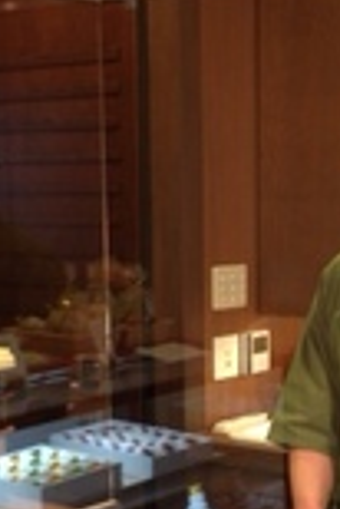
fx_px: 1258
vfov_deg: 22.7
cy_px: 350
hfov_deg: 15.4
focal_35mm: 89
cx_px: 231
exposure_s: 1/20
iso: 64
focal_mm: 4.13
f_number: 2.4
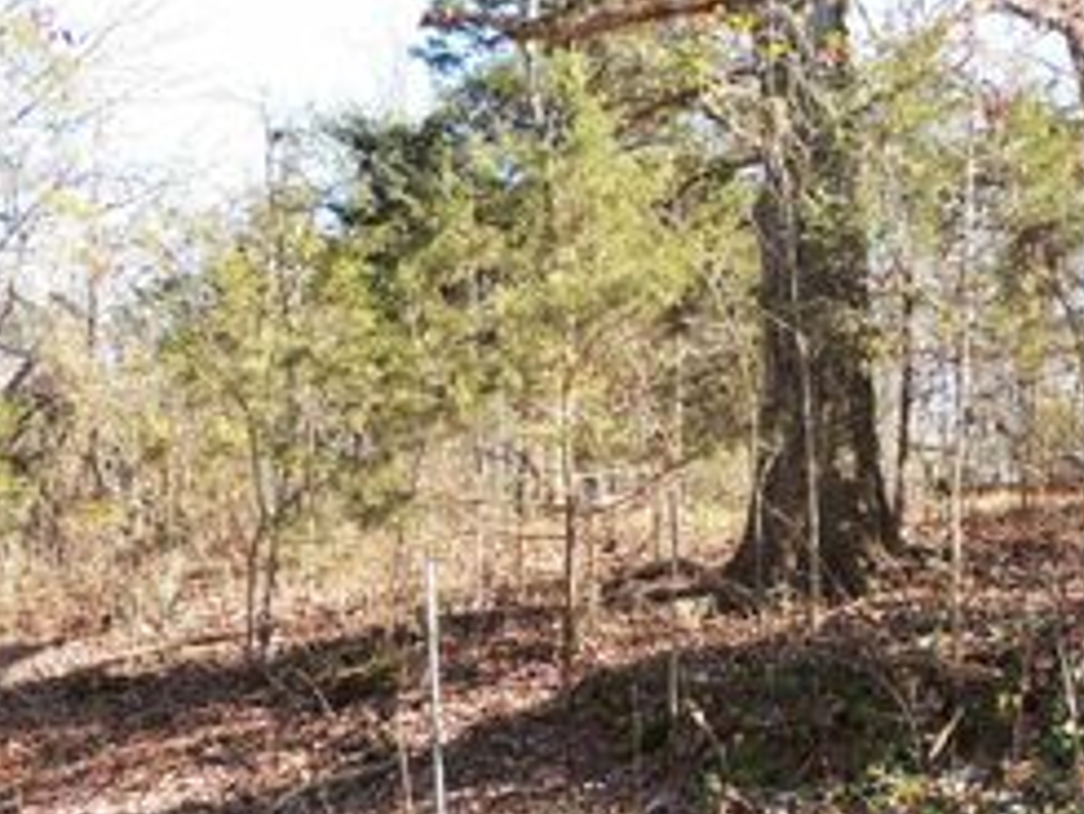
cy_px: 538
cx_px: 699
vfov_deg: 29.5
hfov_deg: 38.6
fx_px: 1535
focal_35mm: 49
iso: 100
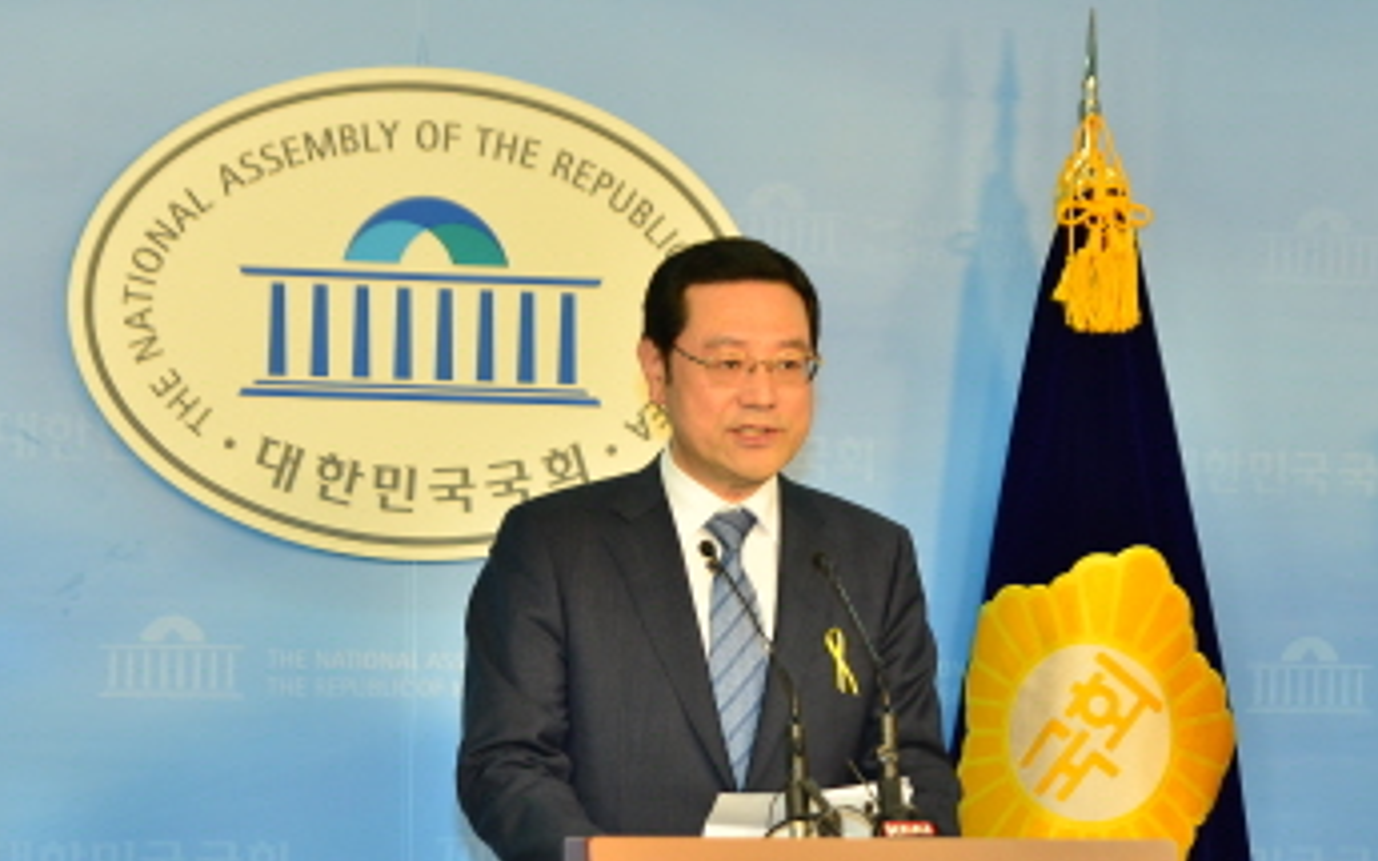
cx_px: 725
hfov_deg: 17.1
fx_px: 4582
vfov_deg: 10.7
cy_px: 565
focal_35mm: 122
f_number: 3.5
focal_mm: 50
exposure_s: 1/100
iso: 400
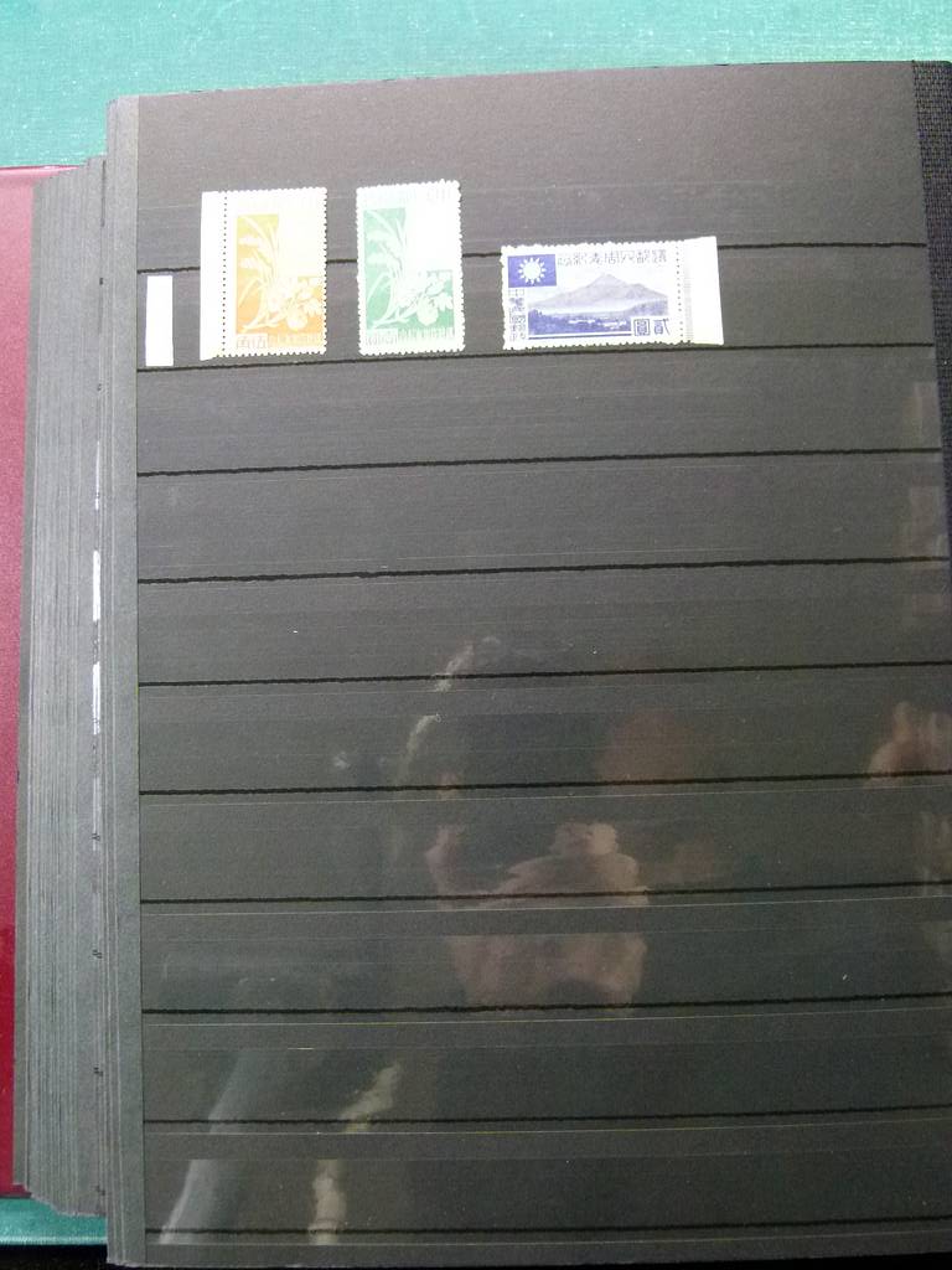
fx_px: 1173
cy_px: 635
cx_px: 476
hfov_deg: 44.2
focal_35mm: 32
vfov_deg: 56.8
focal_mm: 5.7
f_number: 3
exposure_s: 1/50
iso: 400
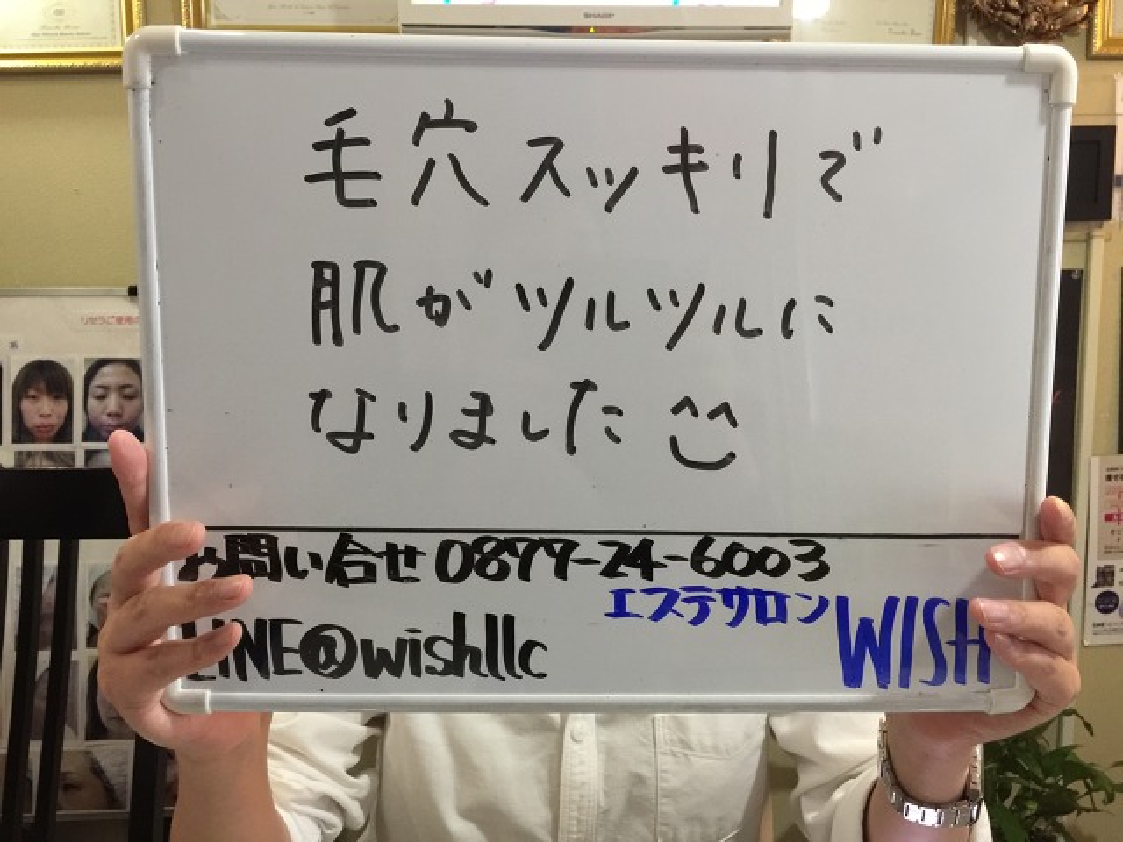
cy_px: 421
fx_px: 941
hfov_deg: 61.7
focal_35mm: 29
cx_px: 562
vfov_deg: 48.2
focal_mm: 4.15
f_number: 2.2
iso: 125
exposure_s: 1/15
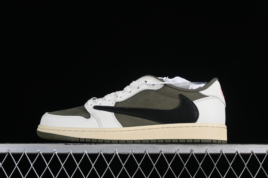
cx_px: 134
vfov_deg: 18.2
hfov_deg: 27.0
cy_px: 89
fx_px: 558
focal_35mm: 75
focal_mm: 50
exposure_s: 1/80
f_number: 8
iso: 160
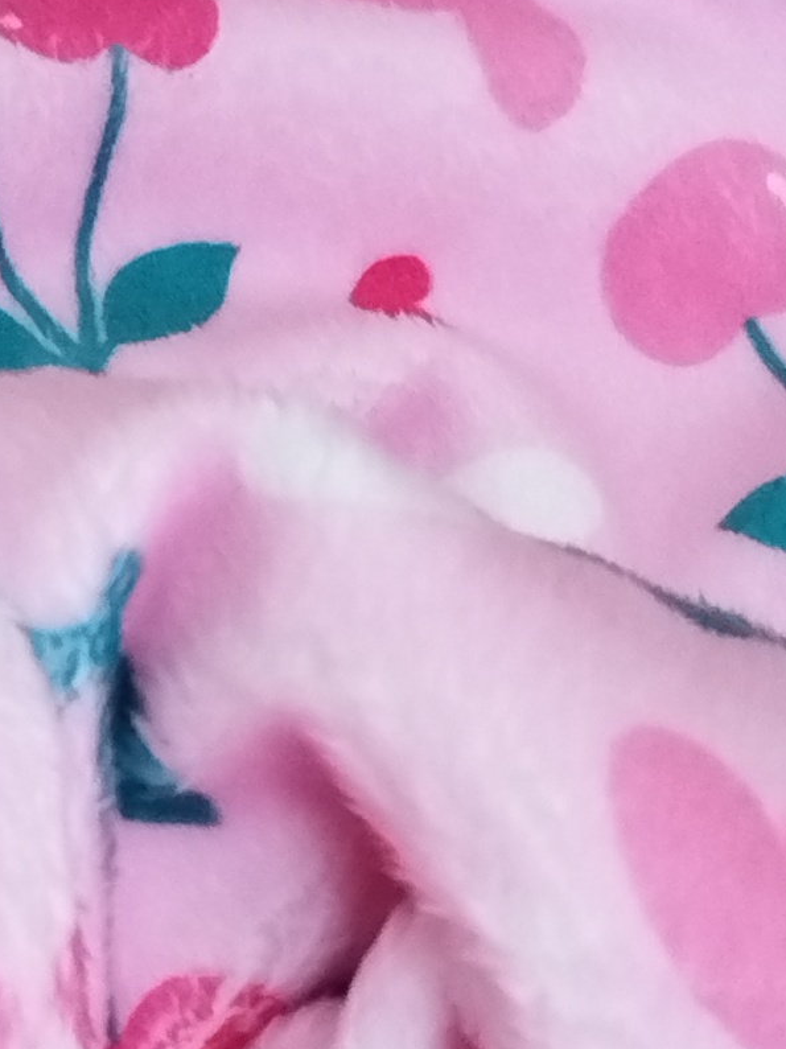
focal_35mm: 131
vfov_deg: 15.0
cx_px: 262
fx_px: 3968
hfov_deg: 11.3
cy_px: 756
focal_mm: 4.95
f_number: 1.9
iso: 800
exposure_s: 1/50
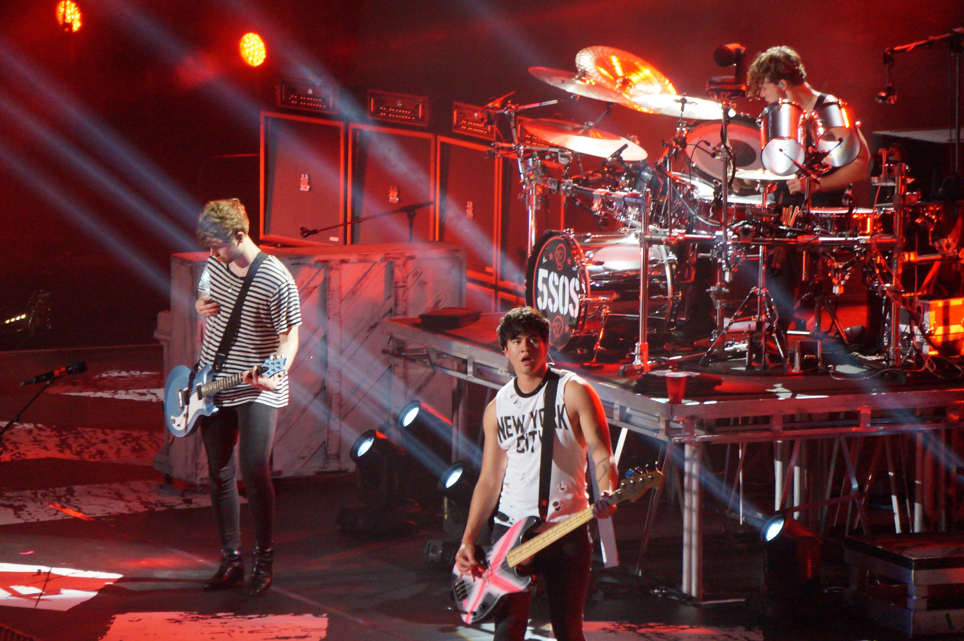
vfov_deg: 5.3
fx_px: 6861
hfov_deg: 8.0
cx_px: 482
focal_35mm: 256
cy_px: 320
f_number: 6.3
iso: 3200
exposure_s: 1/250
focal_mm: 171
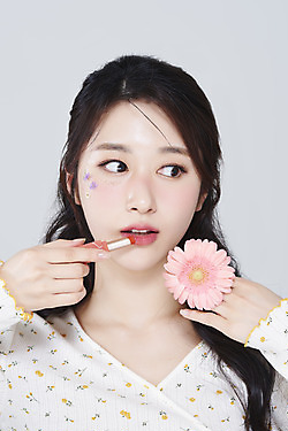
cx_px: 145
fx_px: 1344
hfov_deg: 12.2
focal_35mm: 112
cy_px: 215
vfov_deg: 18.3
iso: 64
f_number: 11
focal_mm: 105
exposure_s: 1/125
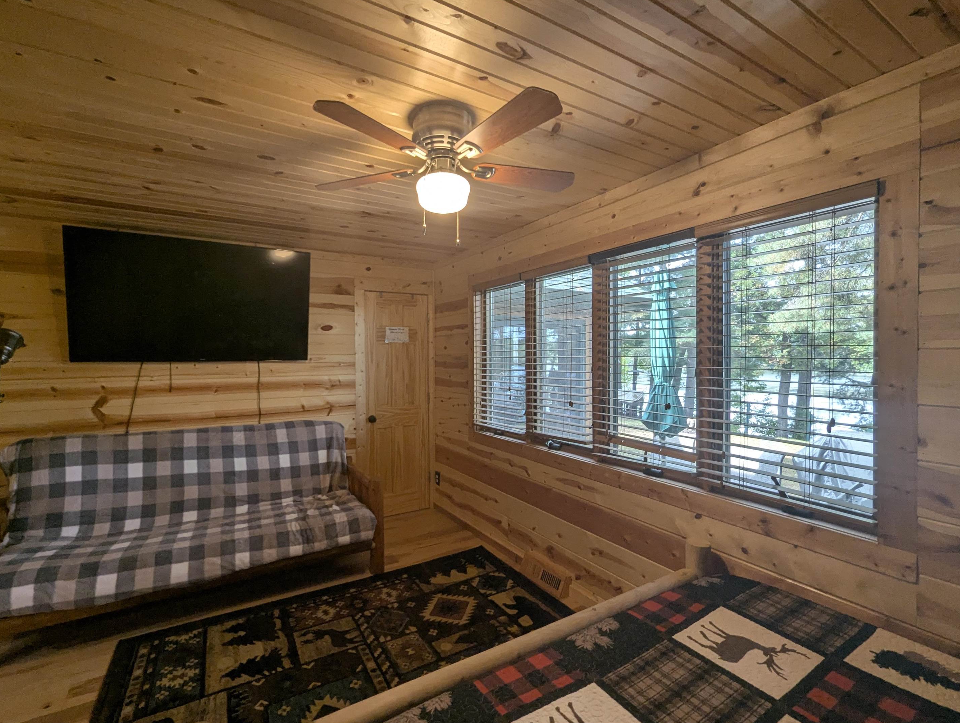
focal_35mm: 14
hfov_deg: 101.8
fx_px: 389
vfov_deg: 85.8
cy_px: 354
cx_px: 446
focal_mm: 1.95
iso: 83
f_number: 2.2
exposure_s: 1/52.5
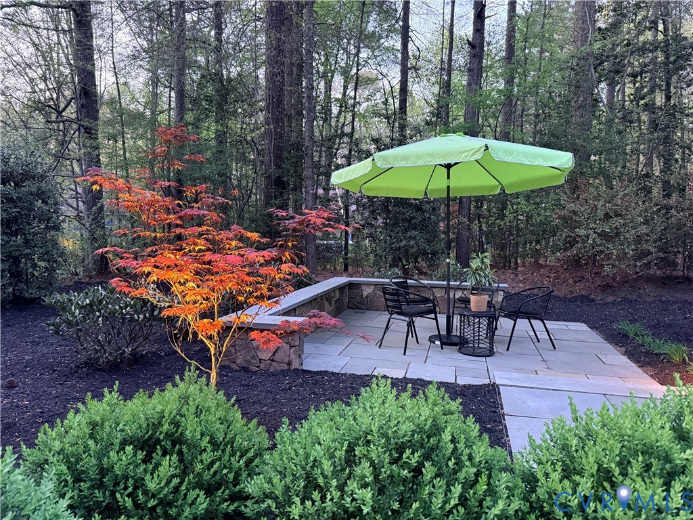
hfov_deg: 71.6
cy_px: 260
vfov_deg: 56.8
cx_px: 346
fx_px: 480
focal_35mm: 24
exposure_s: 1/40
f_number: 1.78
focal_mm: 6.76
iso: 1000
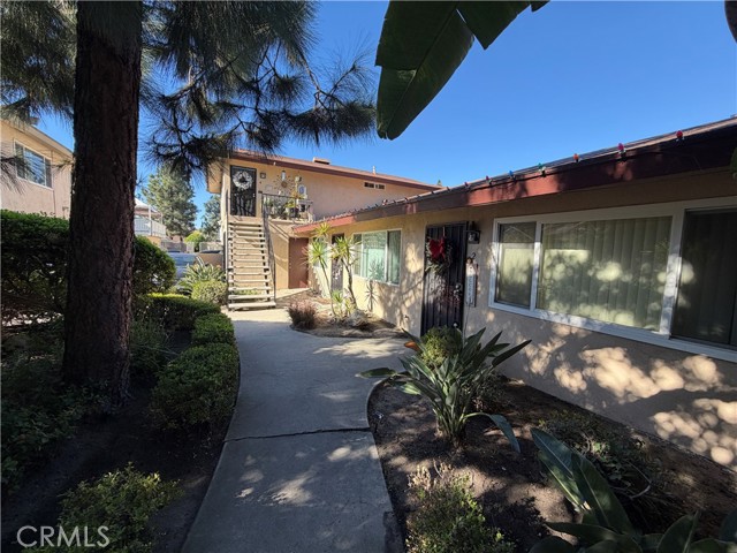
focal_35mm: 14
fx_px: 298
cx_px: 368
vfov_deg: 85.7
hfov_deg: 102.1
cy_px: 276
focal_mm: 2.22
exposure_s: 1/502
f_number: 2.2
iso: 64
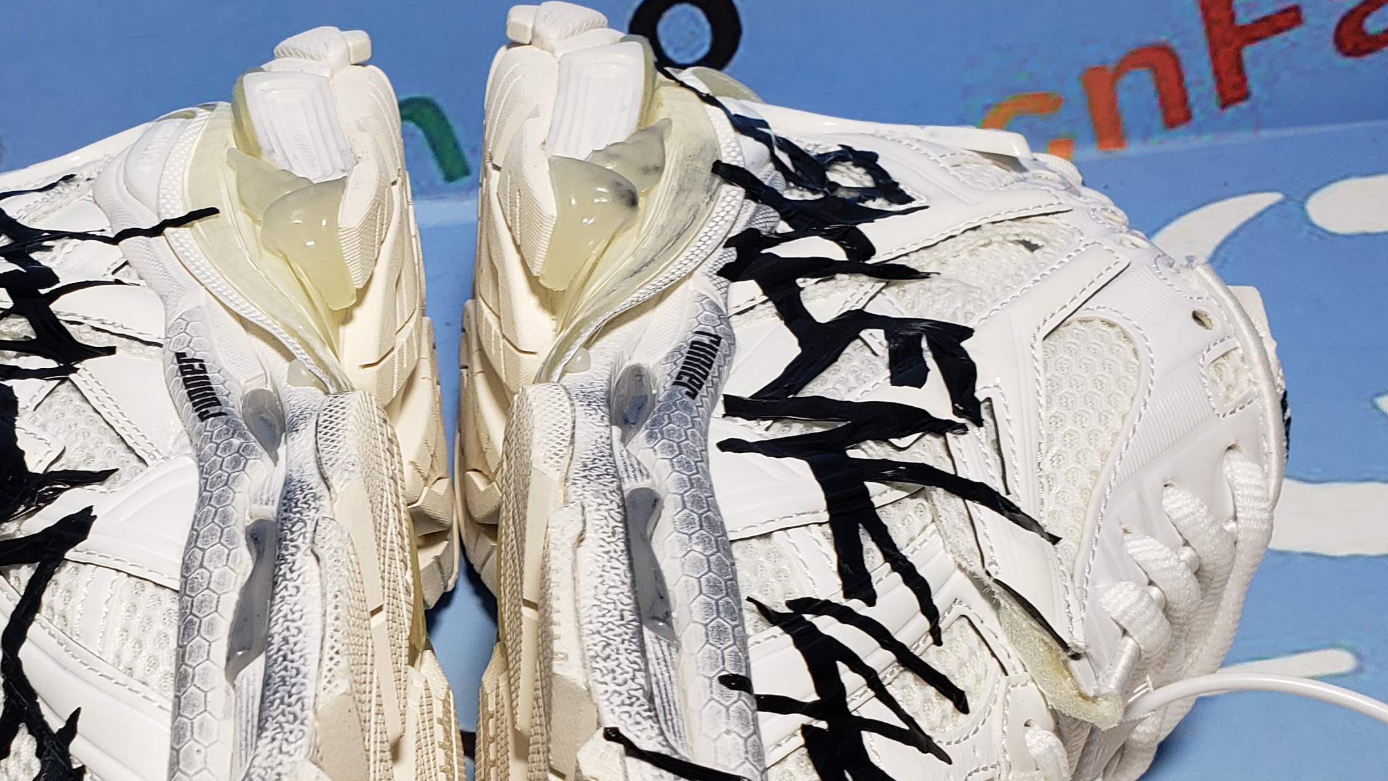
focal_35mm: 54
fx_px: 1988
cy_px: 645
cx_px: 334
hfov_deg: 37.5
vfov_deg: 21.9
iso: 50
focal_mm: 4.3
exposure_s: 1/251
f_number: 2.4
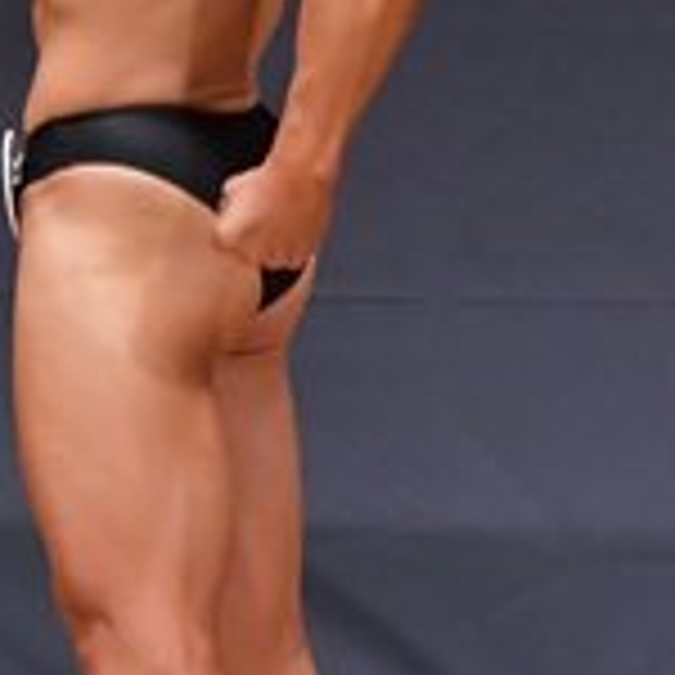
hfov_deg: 1.5
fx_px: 26099
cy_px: 225
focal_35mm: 1183
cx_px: 115
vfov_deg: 1.5
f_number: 5.6
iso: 6400
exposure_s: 1/400
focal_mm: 180
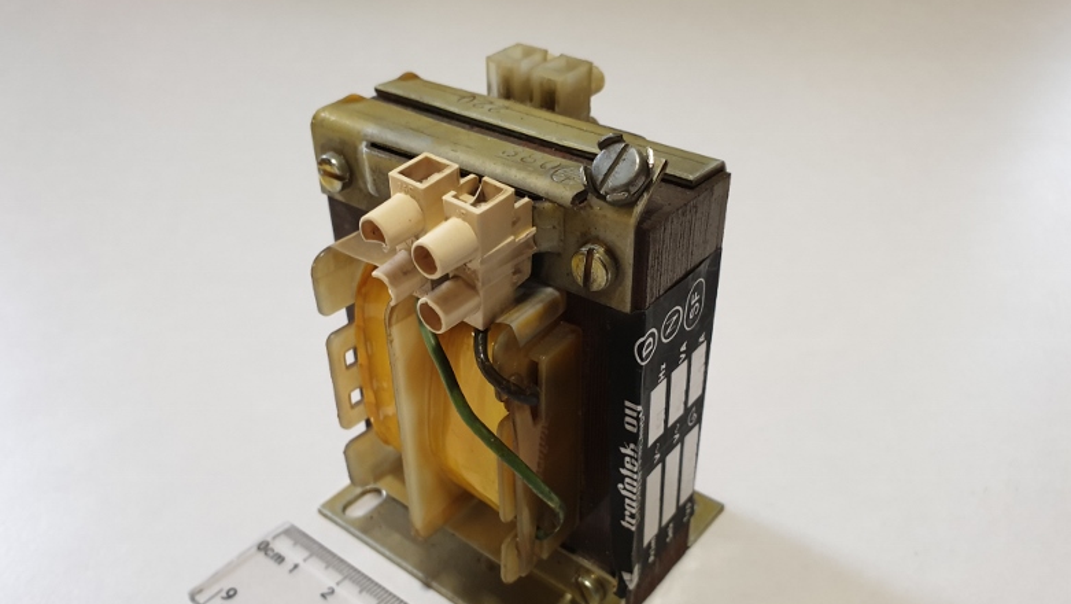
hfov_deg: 66.0
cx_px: 538
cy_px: 356
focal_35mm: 29
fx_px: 824
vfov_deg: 40.1
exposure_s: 1/25
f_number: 2.4
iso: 250
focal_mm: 4.3
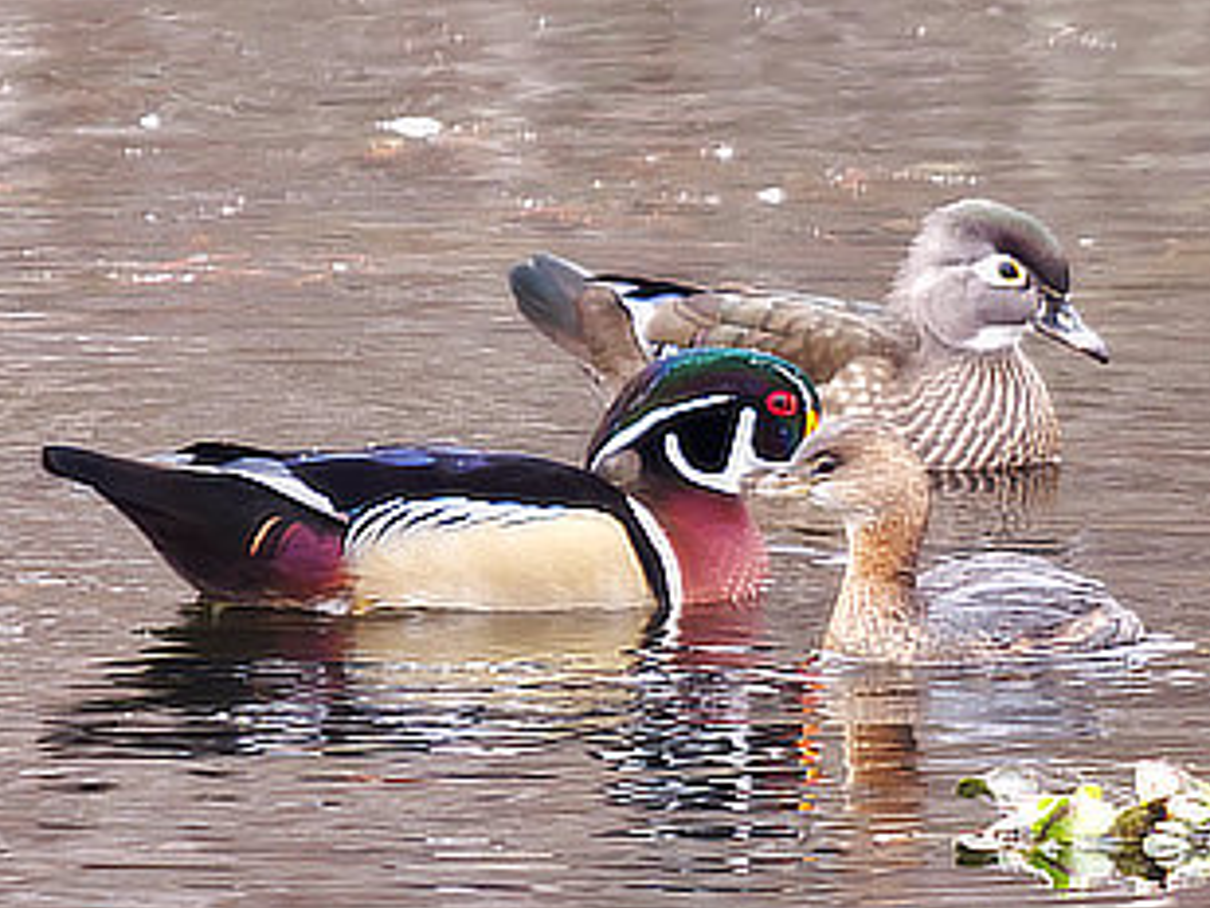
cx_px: 677
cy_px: 517
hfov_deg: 1.9
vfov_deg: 1.4
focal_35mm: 1036
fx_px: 36227
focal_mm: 400
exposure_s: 1/160
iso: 800
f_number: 6.3
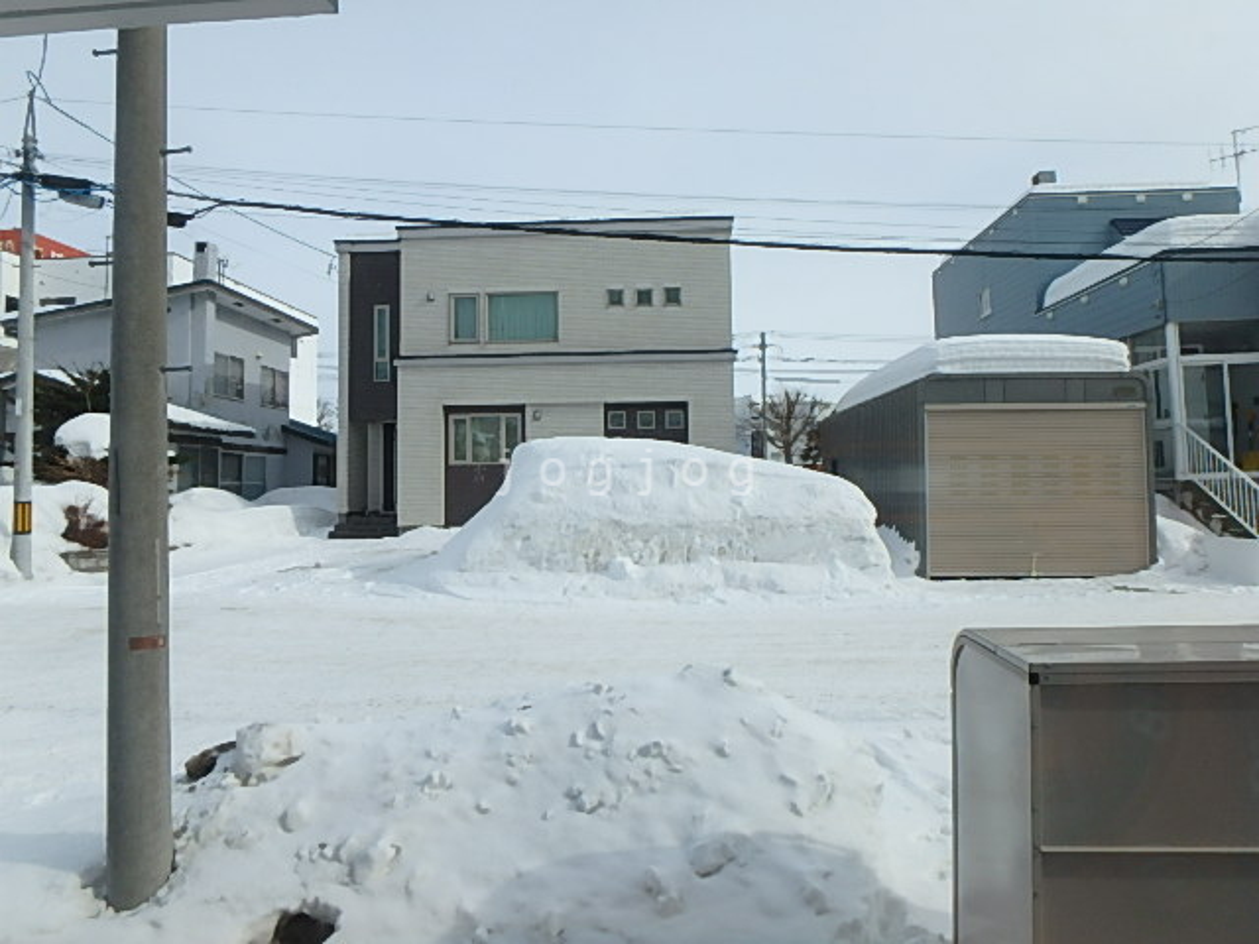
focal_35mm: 21
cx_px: 630
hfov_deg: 79.0
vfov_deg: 63.4
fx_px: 764
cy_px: 472
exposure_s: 1/640
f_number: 6
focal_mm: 3.7
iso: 125
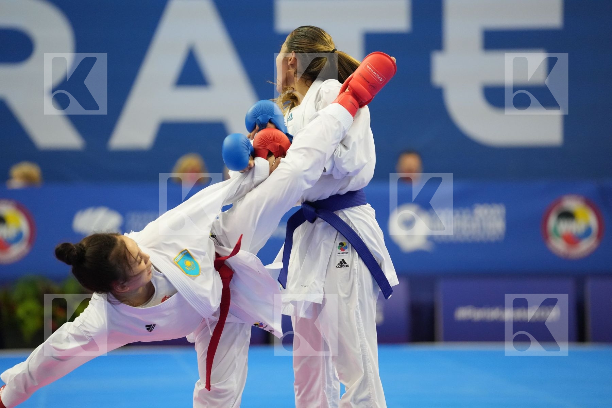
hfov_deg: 10.3
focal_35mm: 200
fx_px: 3400
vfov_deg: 6.9
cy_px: 204
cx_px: 306
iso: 4000
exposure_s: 1/1000
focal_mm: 200
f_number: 2.8
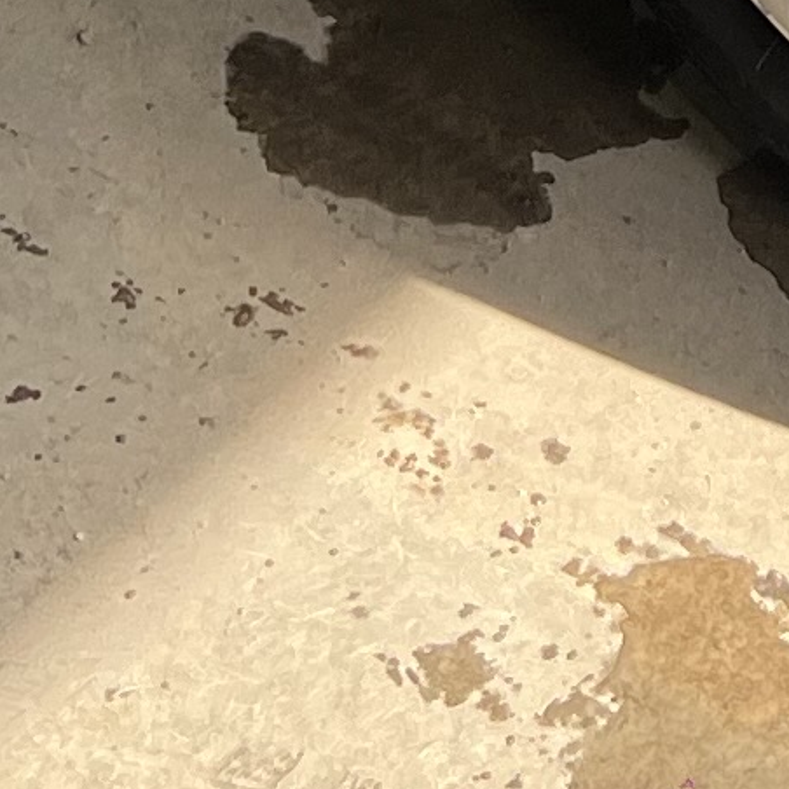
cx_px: 1058
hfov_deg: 8.4
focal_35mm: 205
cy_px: -1702
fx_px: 5286
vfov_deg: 7.4
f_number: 1.5
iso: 50
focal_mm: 5.7
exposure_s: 1/434
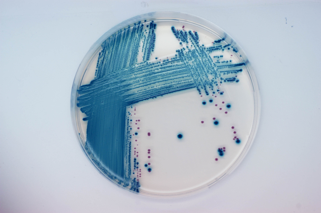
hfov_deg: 22.6
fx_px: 802
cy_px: 106
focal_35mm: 90
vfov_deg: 15.2
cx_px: 160
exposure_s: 1/400
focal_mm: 60
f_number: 4
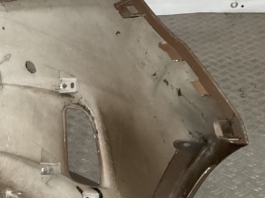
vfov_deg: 20.9
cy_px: 131
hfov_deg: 25.3
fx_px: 536
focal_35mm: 70
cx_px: -44
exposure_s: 1/50
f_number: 1.8
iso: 160
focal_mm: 3
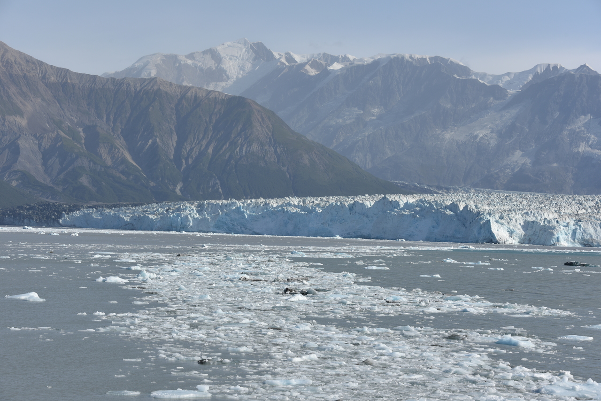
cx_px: 300
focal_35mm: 82
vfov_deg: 16.7
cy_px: 200
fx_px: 1369
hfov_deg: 24.8
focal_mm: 82
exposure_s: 1/400
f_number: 10
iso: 100
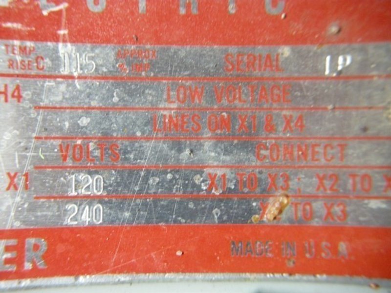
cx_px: 196
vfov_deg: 40.7
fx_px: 395
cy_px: 146
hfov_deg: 52.6
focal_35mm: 35
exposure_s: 1/18.7
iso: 400
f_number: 2.7
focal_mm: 7.5
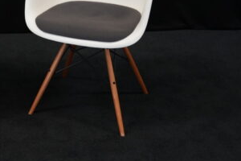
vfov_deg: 17.7
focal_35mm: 76
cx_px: 8
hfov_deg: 25.5
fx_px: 509
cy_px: 17
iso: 3200
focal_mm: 38
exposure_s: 1/160
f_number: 4
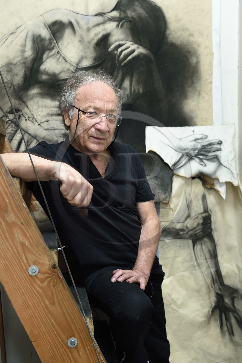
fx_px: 484
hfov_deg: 28.1
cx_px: 121
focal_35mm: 48
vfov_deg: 41.1
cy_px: 182
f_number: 5.6
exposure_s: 1/50
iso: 1600
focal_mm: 48
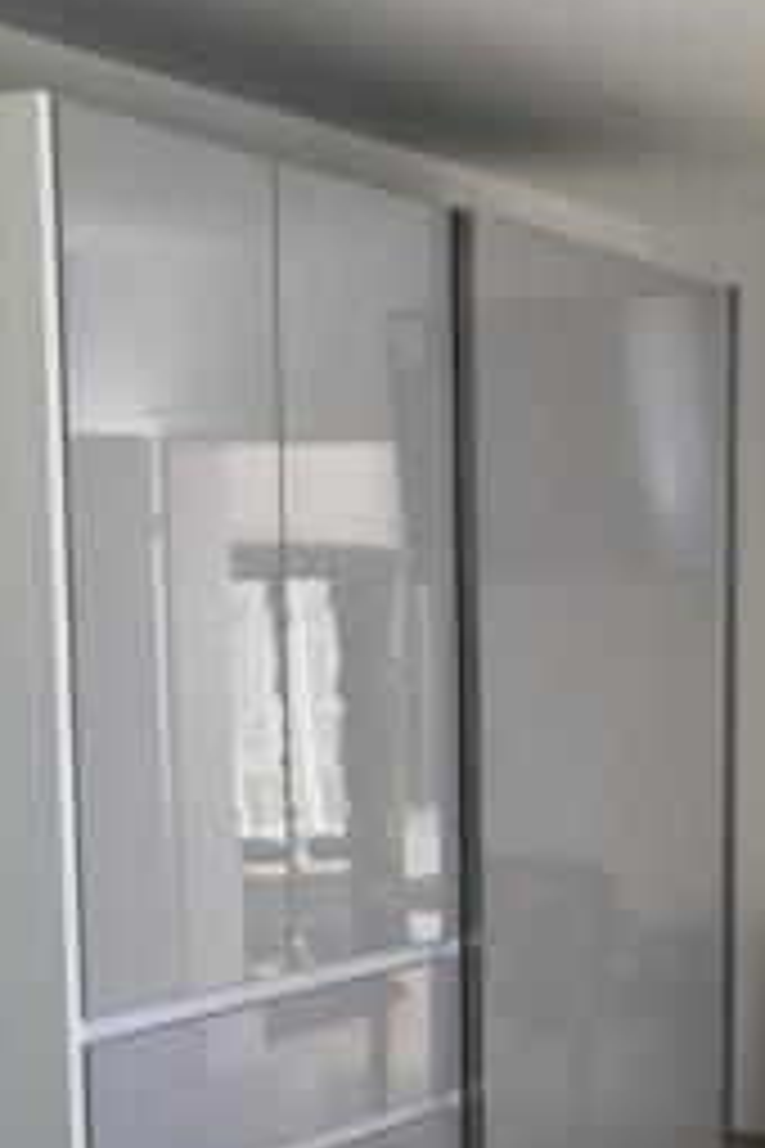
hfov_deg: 19.2
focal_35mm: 67
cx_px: 916
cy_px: 891
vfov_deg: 29.5
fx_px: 2135
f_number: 1.8
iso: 32
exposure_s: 1/33
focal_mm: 3.99
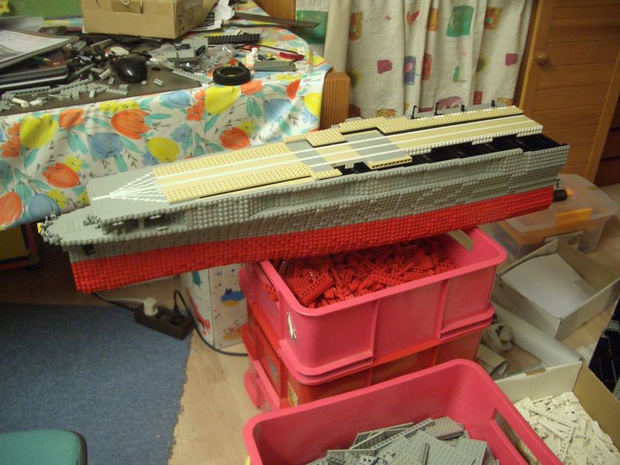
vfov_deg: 40.7
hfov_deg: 52.6
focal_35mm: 35
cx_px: 310
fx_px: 627
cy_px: 232
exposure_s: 1/20
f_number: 2.6
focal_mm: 5.8
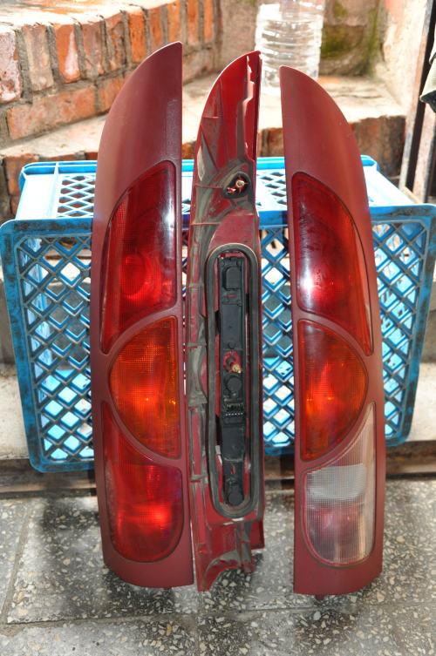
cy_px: 328
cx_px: 218
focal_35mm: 42
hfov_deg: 31.8
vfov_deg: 46.5
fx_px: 765
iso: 800
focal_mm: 28
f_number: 4
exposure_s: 1/100
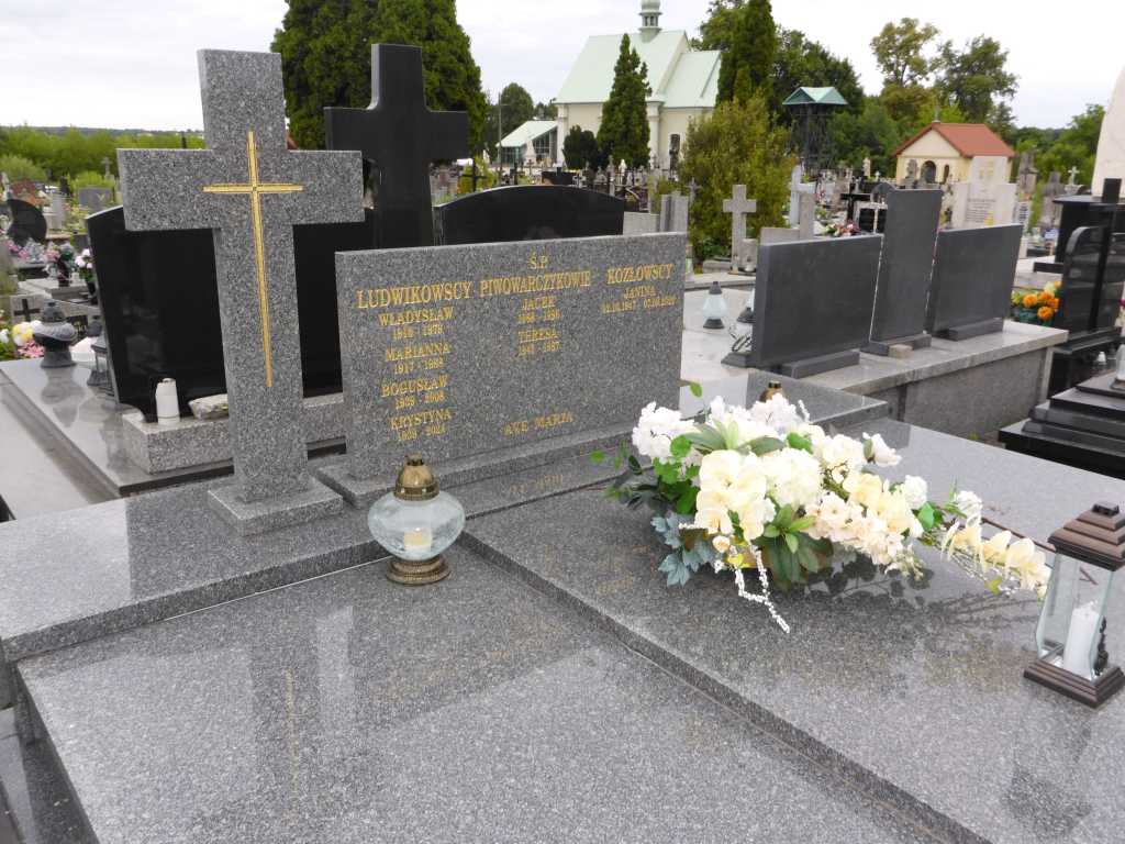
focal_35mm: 28
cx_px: 562
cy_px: 422
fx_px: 910
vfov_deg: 49.7
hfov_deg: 63.4
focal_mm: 4.9
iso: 100
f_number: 3.3
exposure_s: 1/60
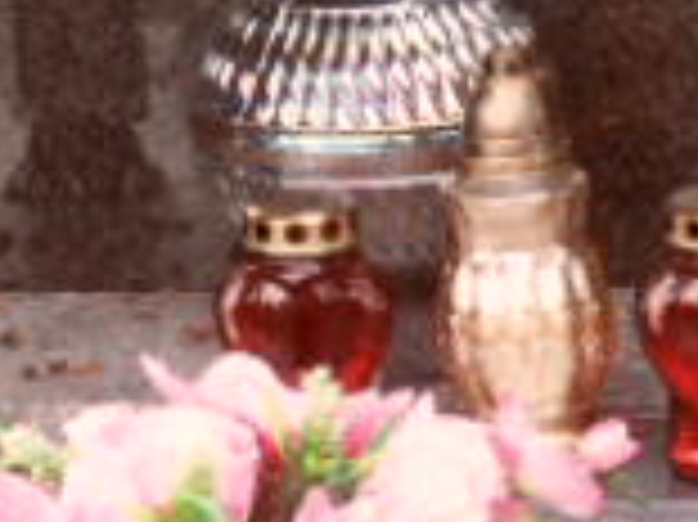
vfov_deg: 7.0
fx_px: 4271
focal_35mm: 212
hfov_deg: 9.3
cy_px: 423
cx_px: 392
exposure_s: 1/30
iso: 120
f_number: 3.4
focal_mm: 5.3
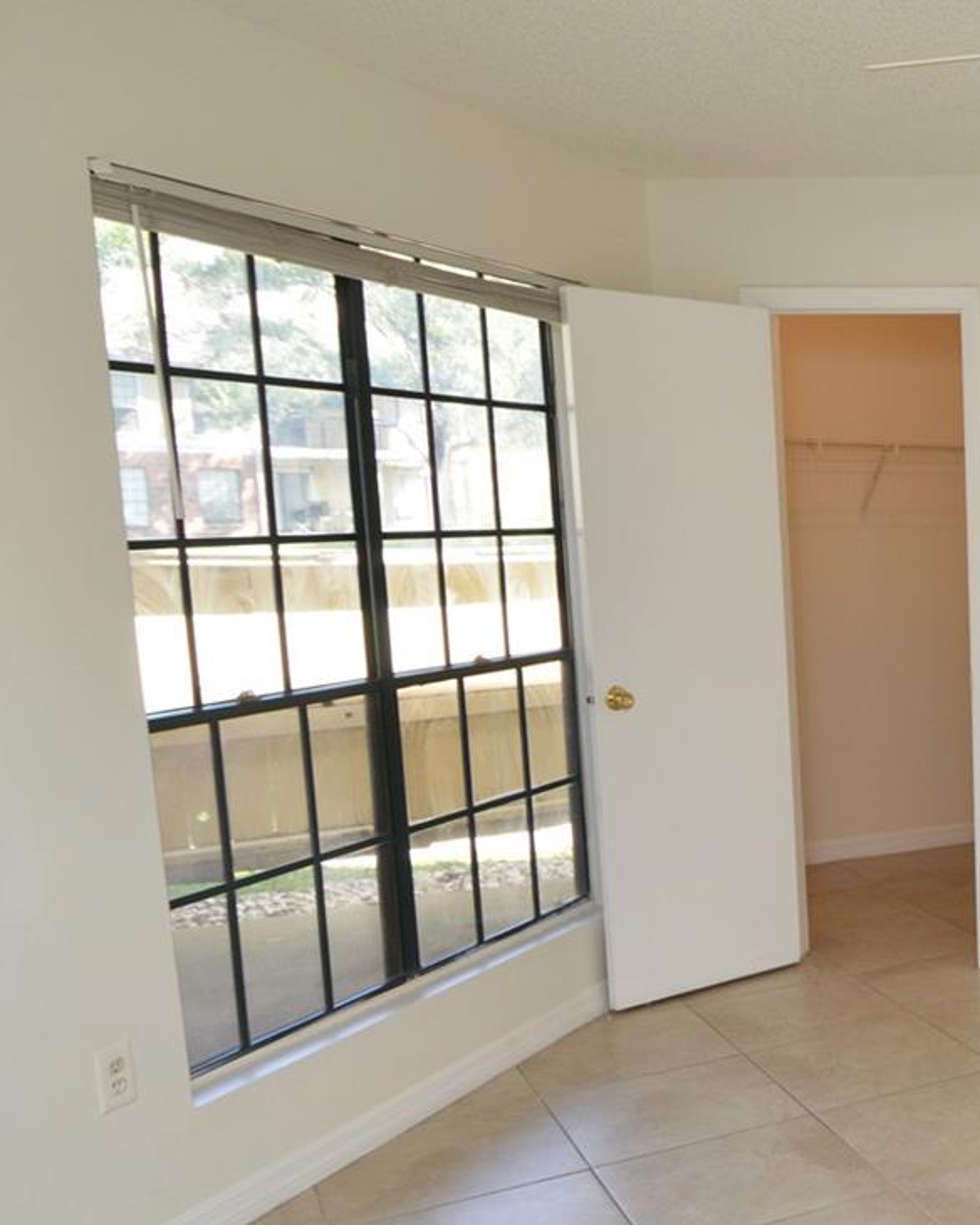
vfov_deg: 48.6
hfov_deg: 31.4
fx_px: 1341
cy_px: 763
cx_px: 1260
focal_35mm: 37
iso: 400
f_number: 4.5
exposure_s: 1/100
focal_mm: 12
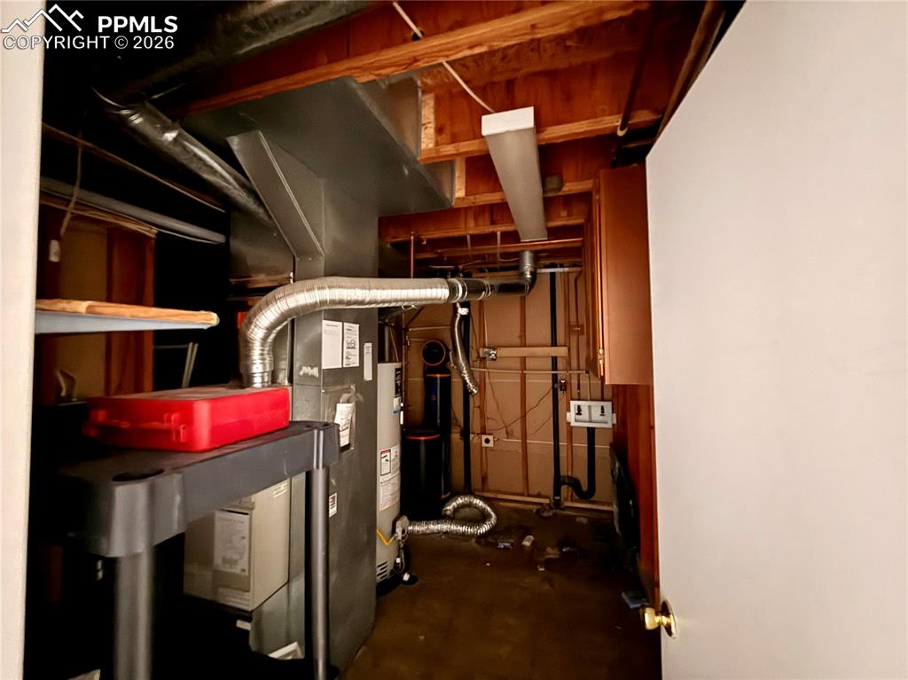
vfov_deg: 85.6
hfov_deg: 102.1
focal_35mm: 14
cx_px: 454
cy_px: 340
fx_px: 367
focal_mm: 2.22
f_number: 2.2
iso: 1000
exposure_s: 1/8
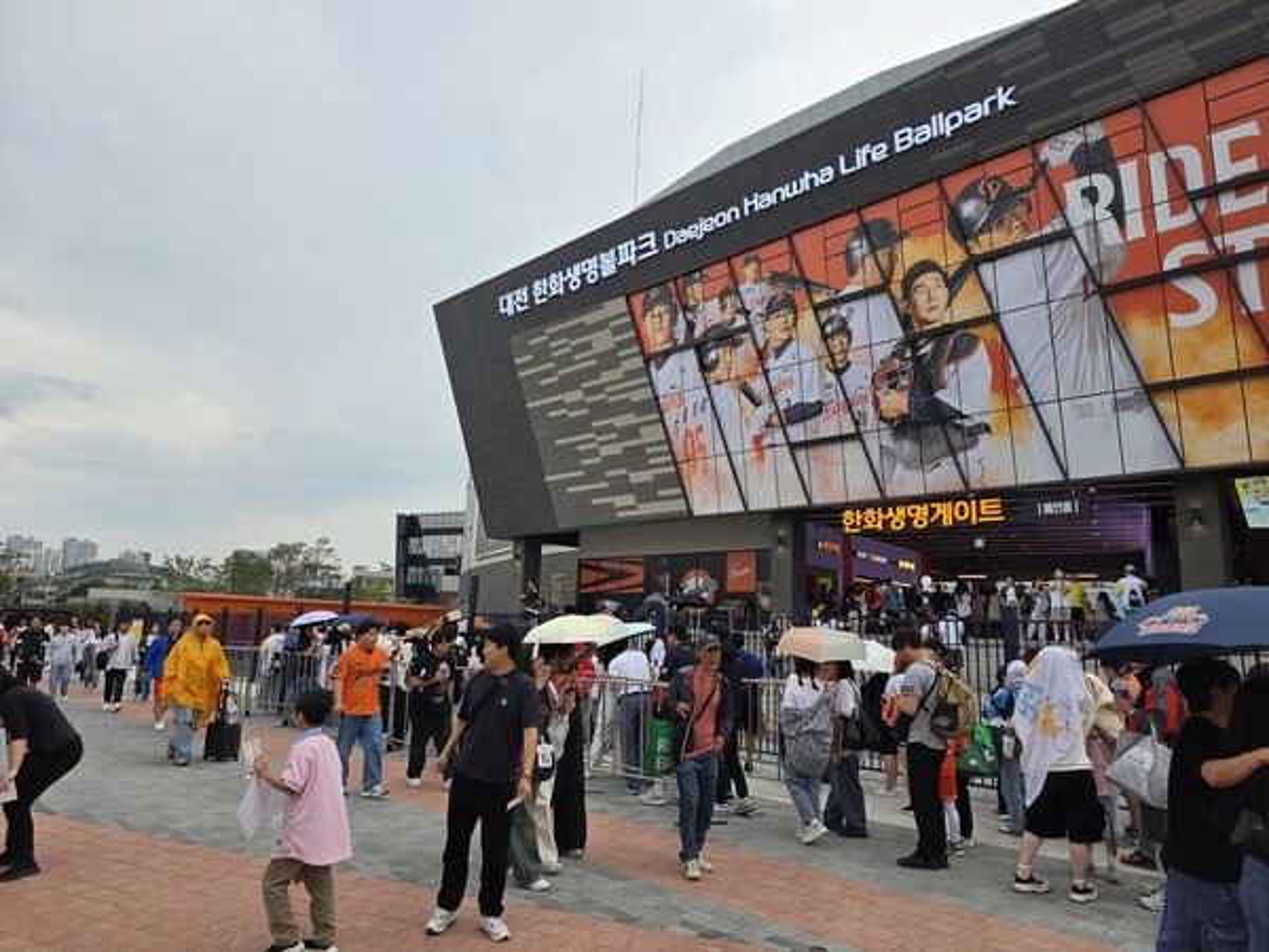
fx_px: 843
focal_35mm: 23
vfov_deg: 58.9
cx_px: 634
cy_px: 476
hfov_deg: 73.9
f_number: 1.7
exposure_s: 1/359
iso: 40
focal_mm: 6.3
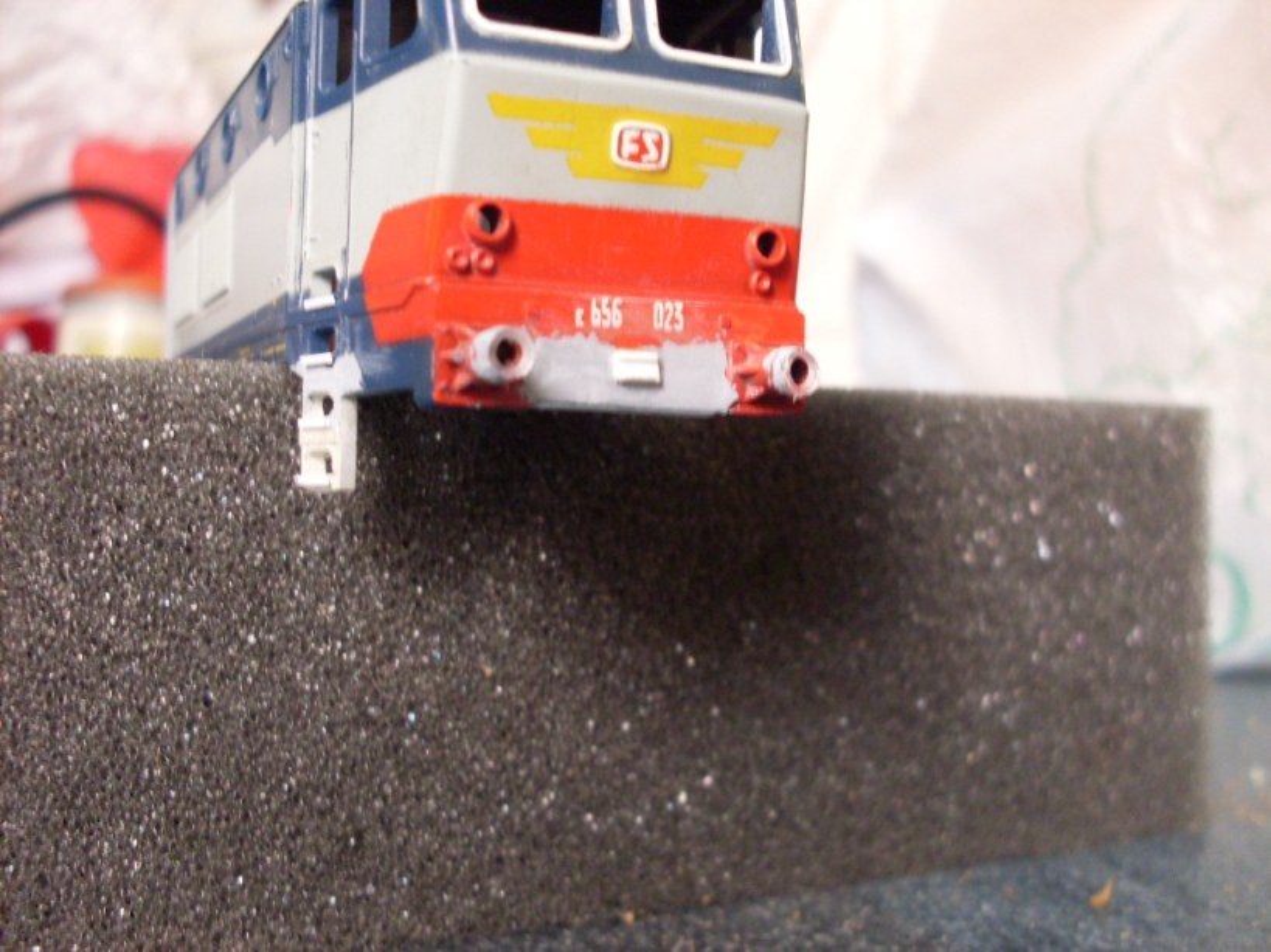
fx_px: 1395
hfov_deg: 49.0
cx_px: 636
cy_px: 476
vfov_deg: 37.7
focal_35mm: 38
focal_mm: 6.3
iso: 200
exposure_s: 1/8
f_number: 2.8
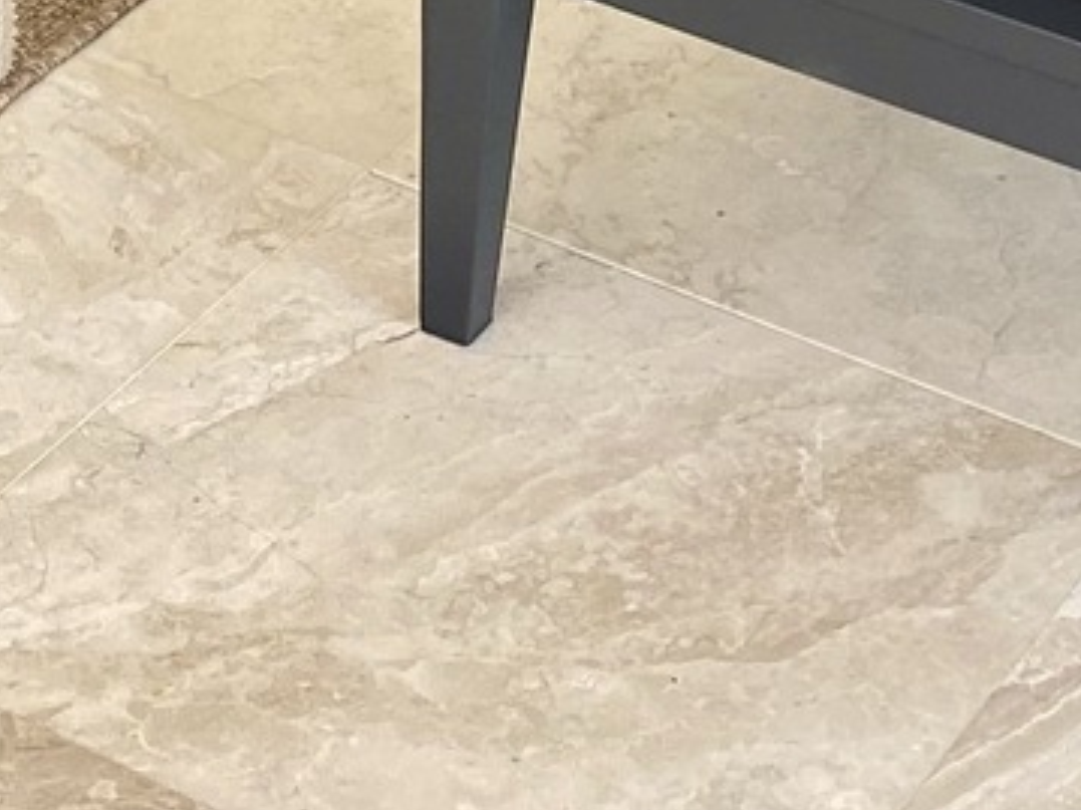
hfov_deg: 13.5
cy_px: -1316
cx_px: 148
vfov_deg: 8.9
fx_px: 4527
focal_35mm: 145
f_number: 1.8
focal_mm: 4.25
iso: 64
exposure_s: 1/122
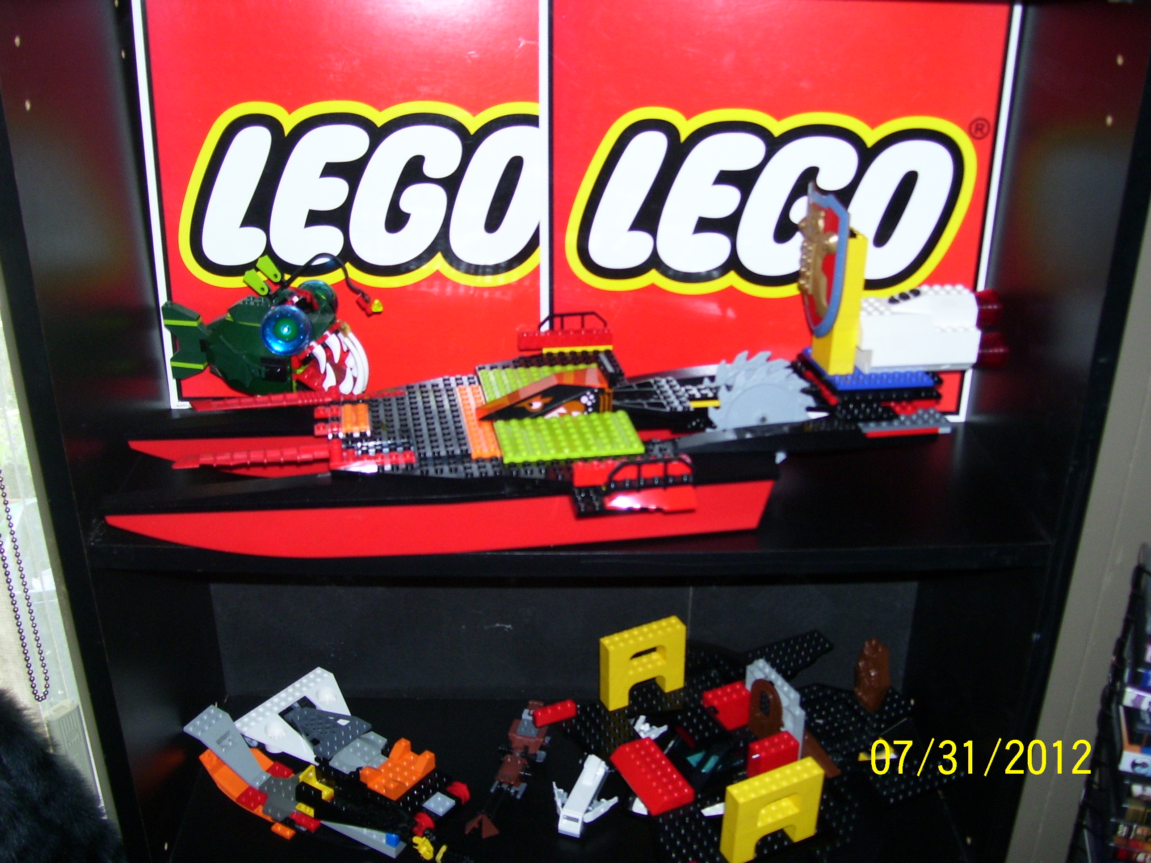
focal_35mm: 37
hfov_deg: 50.1
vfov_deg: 38.7
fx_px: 1230
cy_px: 432
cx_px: 576
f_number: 2.7
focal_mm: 6
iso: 125
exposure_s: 1/60
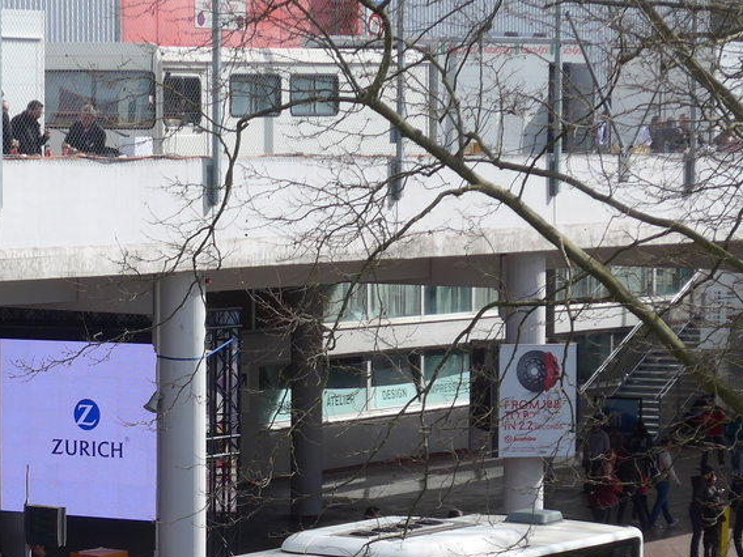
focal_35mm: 169
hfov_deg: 11.6
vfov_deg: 8.7
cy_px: 556
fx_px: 3627
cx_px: 56
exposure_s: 1/500
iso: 80
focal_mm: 16
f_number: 4.4
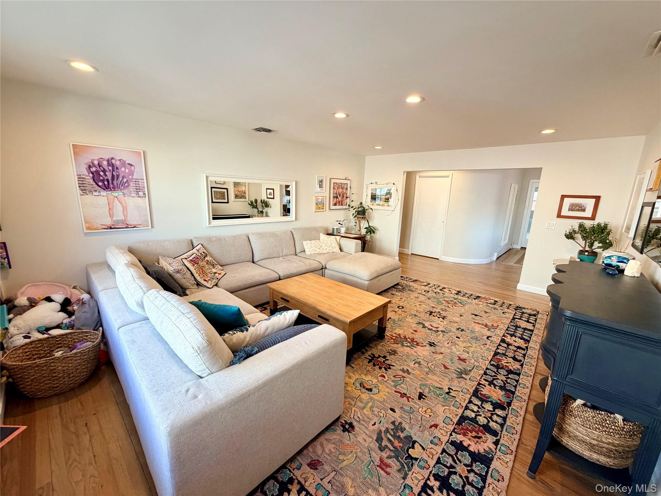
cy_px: 248
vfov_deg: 85.7
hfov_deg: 102.1
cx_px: 330
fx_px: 267
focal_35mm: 14
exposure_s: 1/120
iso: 200
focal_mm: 2.22
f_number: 2.2
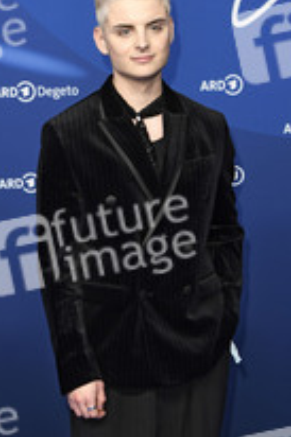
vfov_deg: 21.6
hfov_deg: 14.7
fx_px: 1129
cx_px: 149
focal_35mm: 93
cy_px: 352
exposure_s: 1/320
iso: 800
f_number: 4
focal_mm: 48
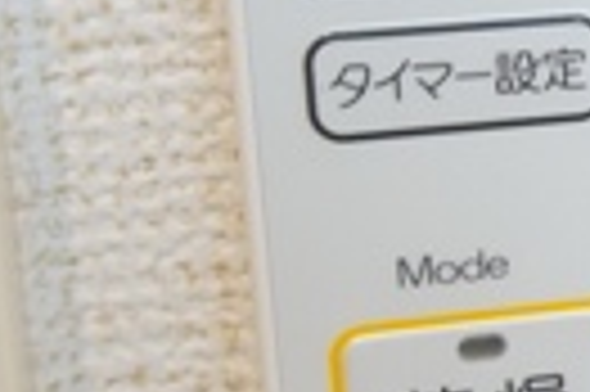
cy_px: 79
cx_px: 977
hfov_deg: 15.6
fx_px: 1915
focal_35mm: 117
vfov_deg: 11.6
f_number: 4
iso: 640
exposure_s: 1/60
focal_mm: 16
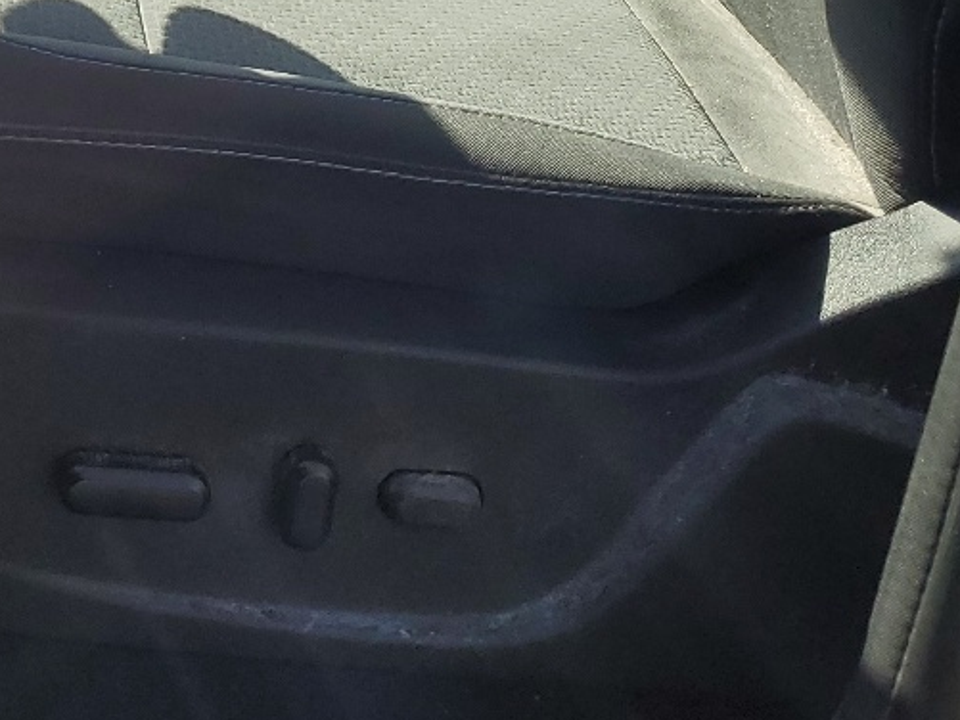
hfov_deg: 21.9
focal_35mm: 83
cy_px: -417
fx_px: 2302
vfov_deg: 16.0
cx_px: -171
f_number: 1.5
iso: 50
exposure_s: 1/1429
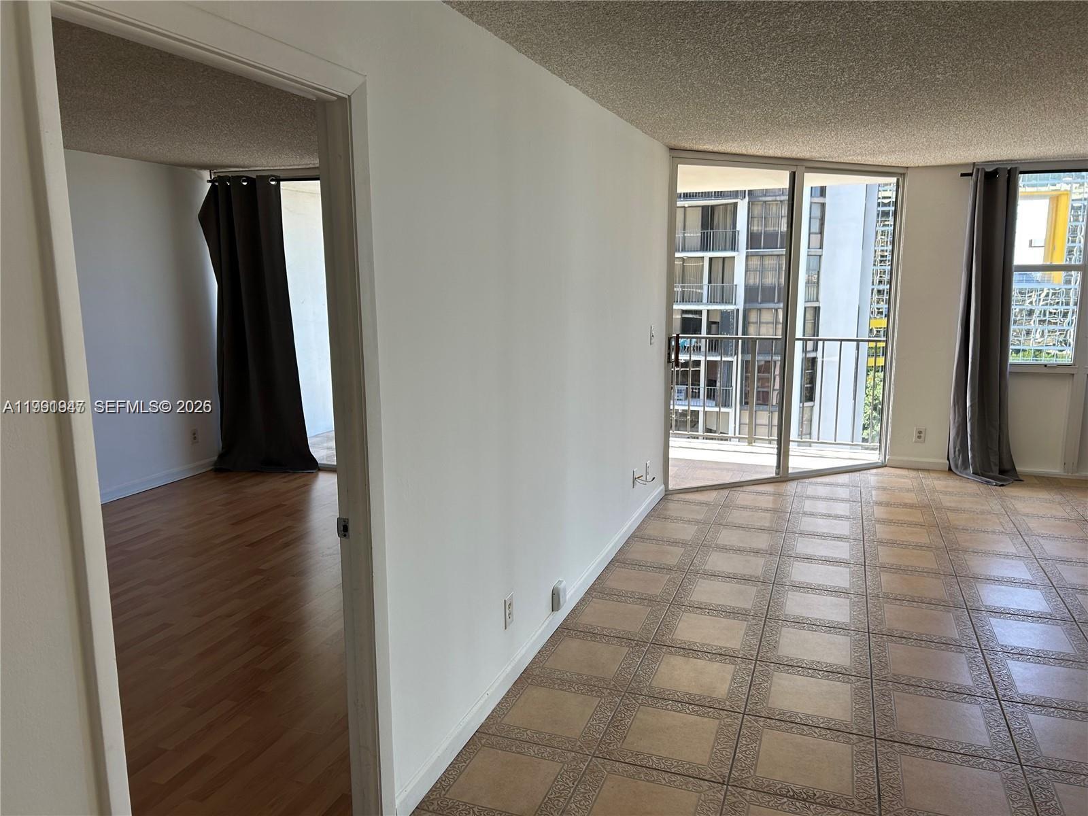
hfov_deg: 67.3
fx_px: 817
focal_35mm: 26
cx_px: 544
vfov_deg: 53.1
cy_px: 408
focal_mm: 5.7
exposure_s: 1/128
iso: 64
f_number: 1.5
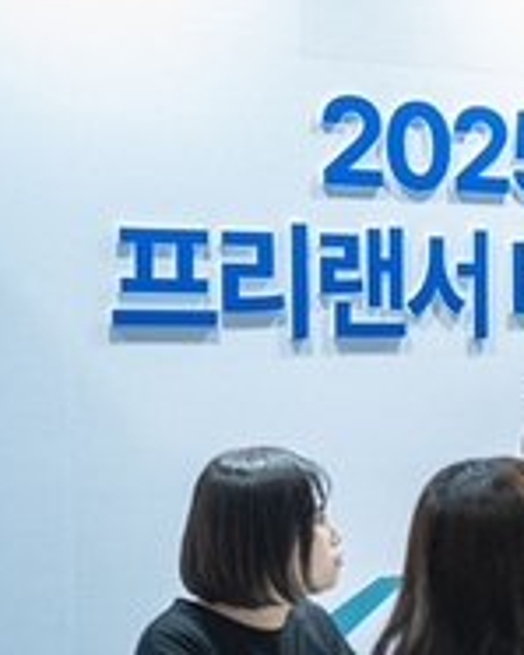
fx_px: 2324
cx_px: 1154
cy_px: 551
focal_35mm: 120
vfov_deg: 15.9
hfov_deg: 11.2
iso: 1600
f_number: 4
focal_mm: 35
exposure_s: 1/160
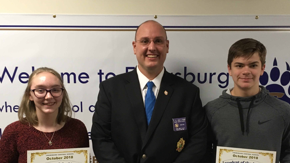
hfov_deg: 46.4
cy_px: 117
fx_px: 338
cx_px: 146
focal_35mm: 44
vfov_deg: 26.8
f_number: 2.2
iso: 160
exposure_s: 1/30
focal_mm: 4.15
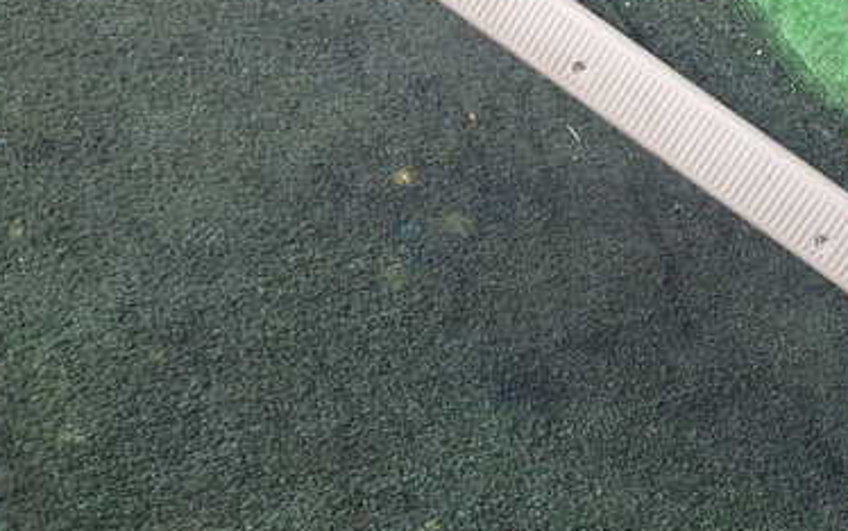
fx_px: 1179
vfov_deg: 24.9
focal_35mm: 51
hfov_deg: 38.4
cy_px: 95
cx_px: 651
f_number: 2.3
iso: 200
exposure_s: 1/30
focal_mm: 5.4
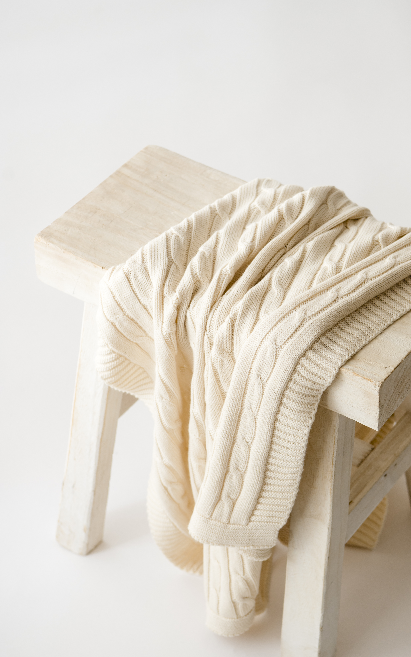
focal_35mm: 83
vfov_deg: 24.9
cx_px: 280
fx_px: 1488
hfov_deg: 15.7
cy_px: 404
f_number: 4.5
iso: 200
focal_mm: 62
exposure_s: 1/13
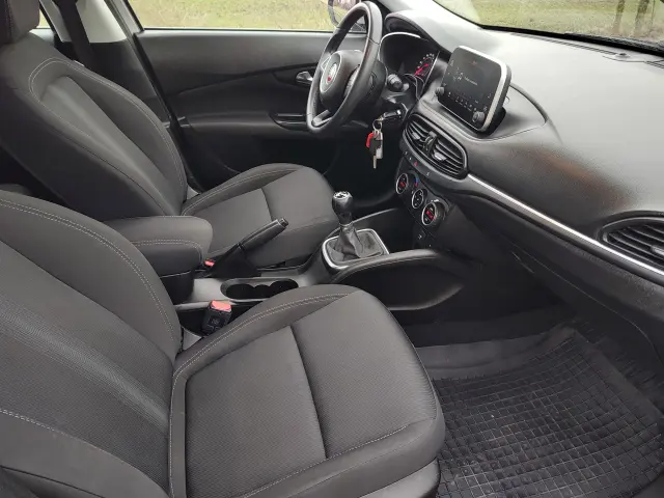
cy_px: 249
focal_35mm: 23
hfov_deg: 73.9
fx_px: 441
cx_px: 332
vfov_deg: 58.9
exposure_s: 1/50
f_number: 1.8
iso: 247
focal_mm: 5.56
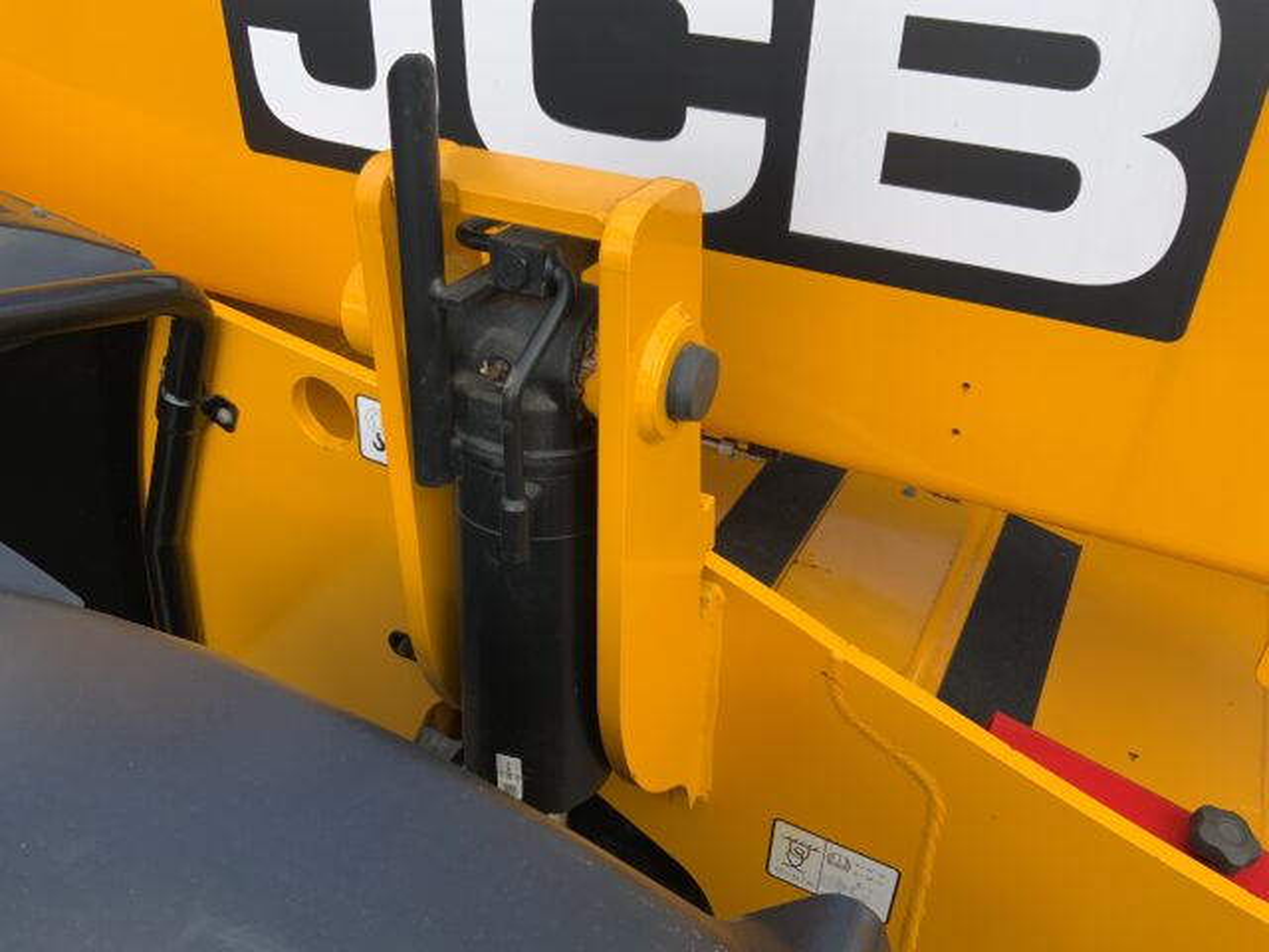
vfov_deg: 48.2
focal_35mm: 29
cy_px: 476
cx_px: 634
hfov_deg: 61.7
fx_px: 1063
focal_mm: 3
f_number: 1.8
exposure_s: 1/435
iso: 16
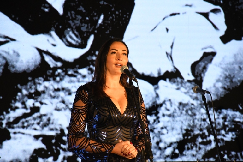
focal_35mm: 210
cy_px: 81
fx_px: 1417
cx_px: 122
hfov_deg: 9.8
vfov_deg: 6.5
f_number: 6.3
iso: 10000
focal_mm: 140
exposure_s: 1/320
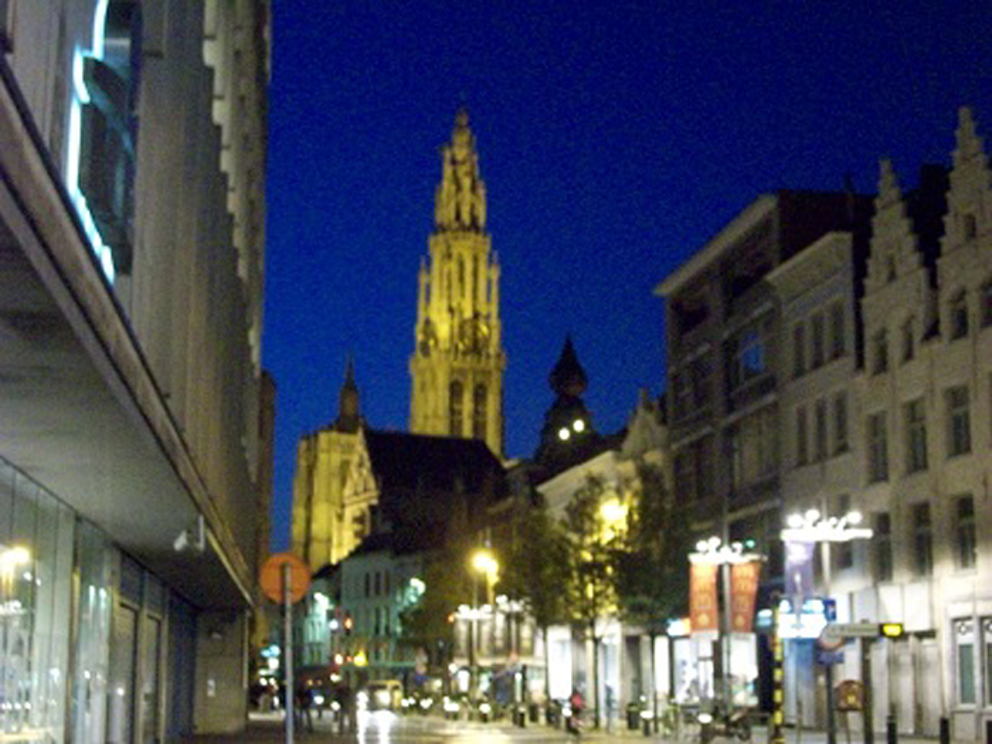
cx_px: 496
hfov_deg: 36.2
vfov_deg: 27.5
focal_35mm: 53
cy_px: 372
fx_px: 1519
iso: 1000
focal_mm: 8.8
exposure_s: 1/8
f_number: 3.6
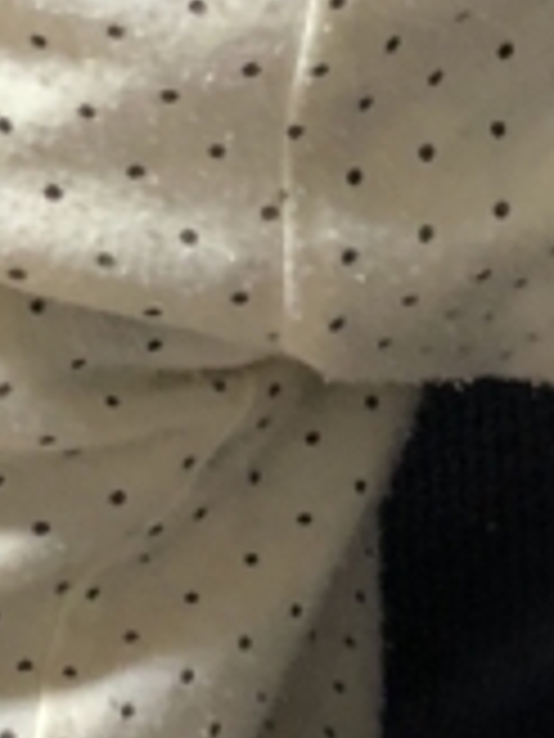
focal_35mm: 175
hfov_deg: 8.5
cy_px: 225
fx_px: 3734
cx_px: 198
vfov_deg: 11.3
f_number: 1.8
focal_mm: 3.99
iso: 80
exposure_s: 1/17
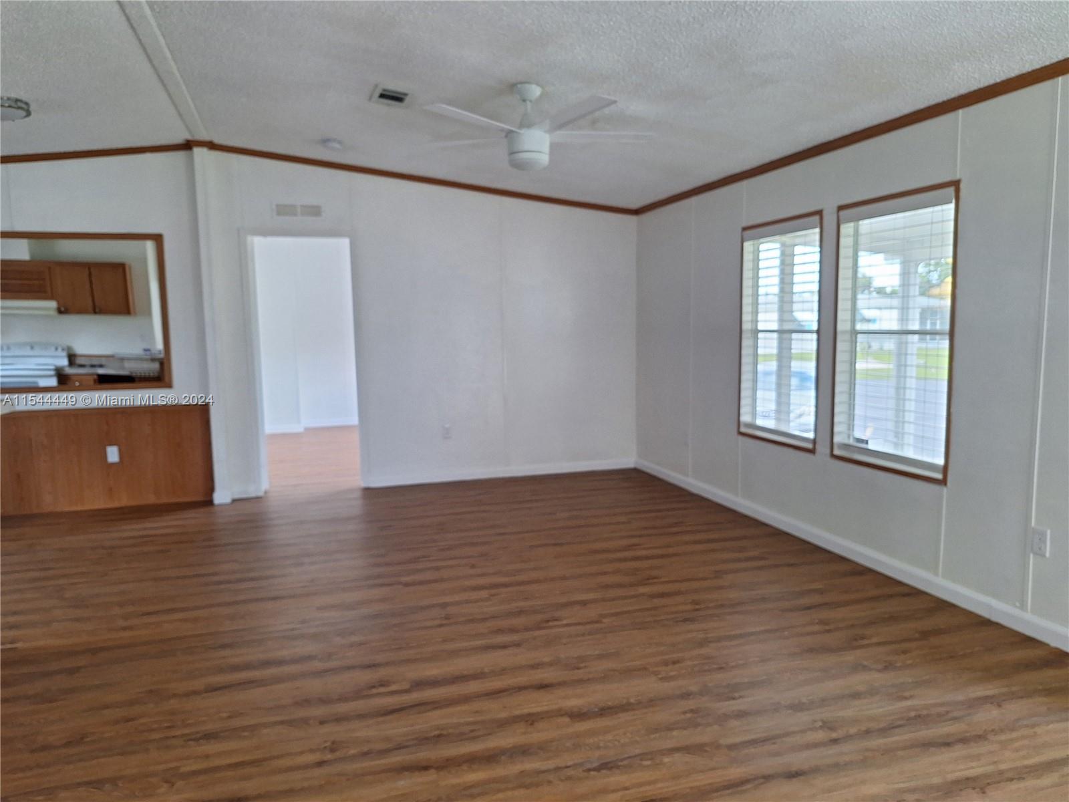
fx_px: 710
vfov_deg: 58.9
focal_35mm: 23
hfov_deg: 73.9
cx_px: 534
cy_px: 401
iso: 80
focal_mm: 5.54
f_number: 1.8
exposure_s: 1/40
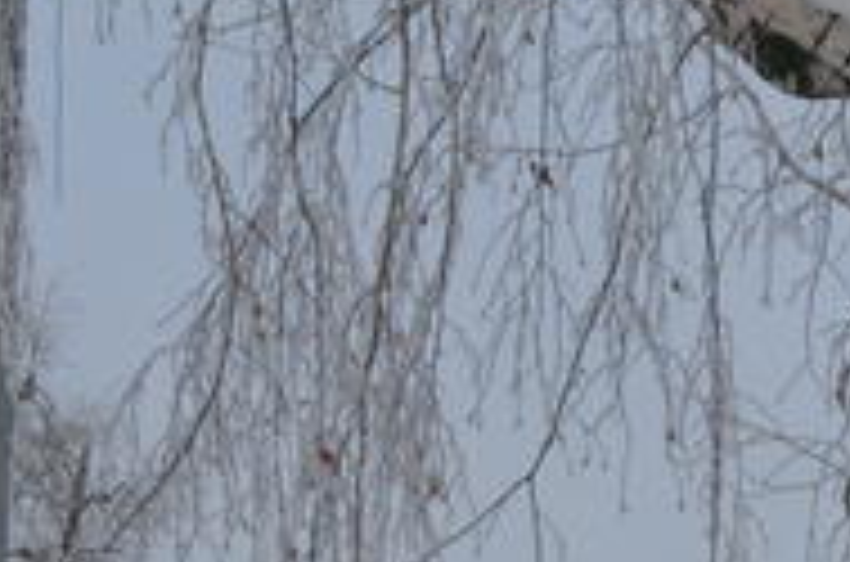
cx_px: 1911
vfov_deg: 7.5
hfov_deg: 10.2
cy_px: 306
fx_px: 4263
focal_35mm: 181
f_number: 8
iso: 100
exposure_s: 1/250
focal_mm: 26
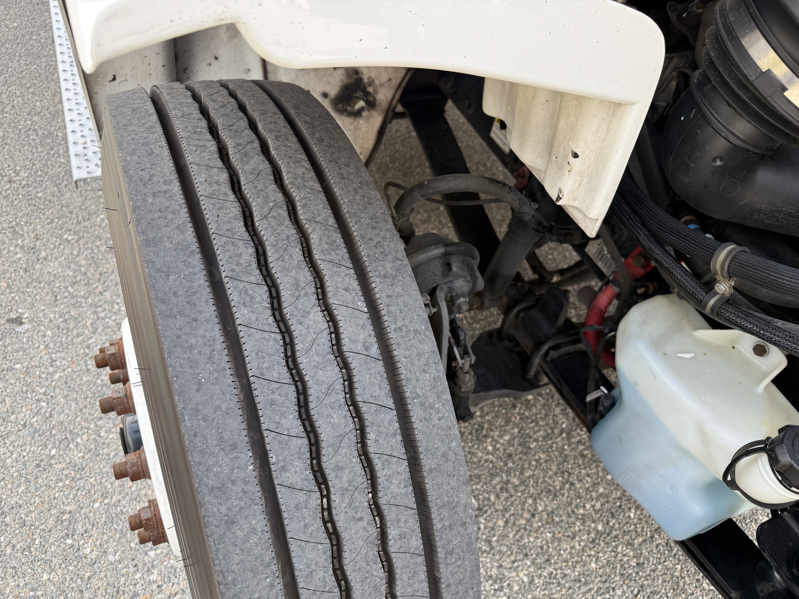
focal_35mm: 24
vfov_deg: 56.8
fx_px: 554
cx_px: 400
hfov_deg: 71.6
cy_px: 300
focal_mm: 6.76
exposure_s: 1/551
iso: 100
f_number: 1.78
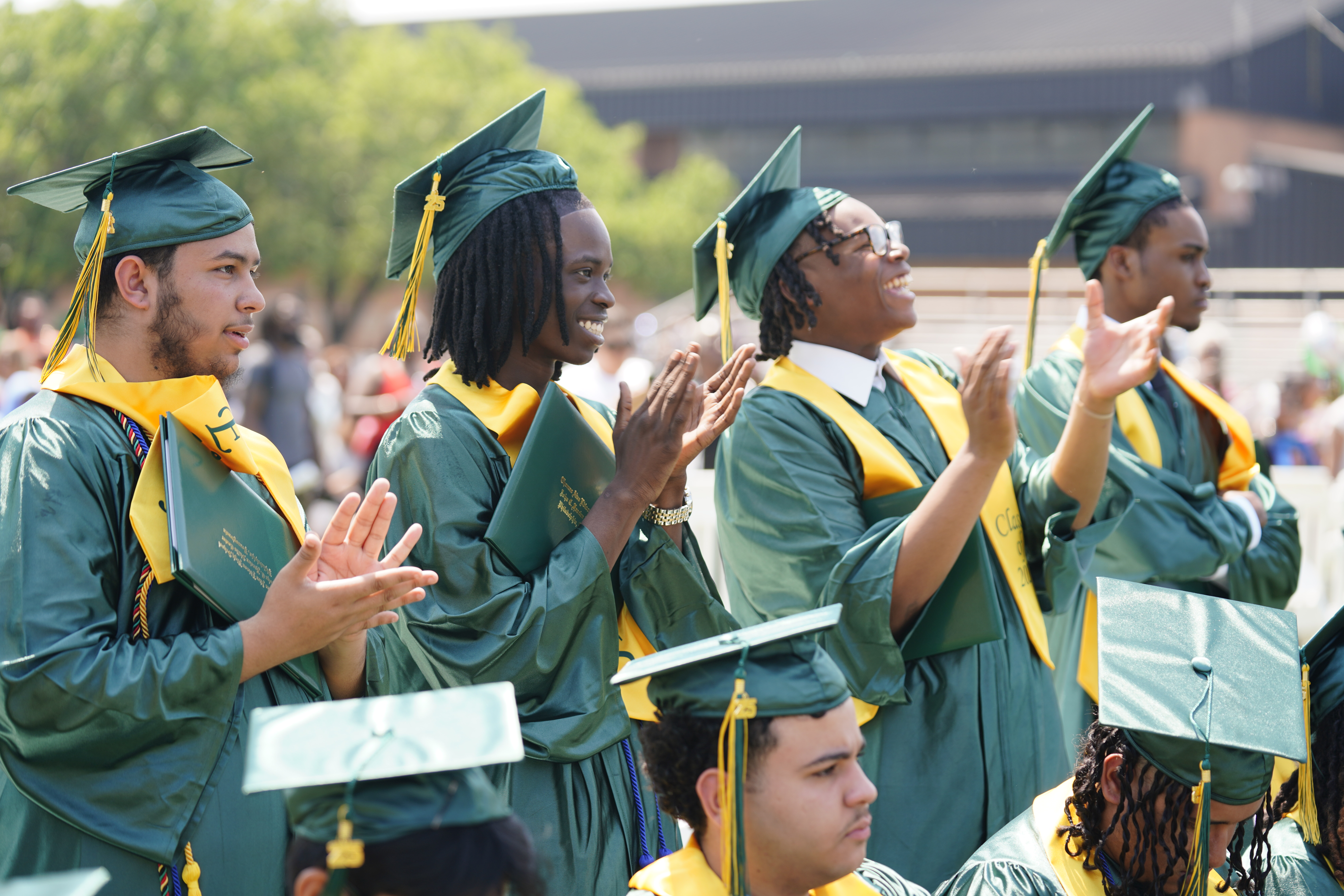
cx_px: 672
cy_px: 448
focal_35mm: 91
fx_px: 3398
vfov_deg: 15.0
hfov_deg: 22.4
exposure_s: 1/400
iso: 100
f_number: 3.2
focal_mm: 91
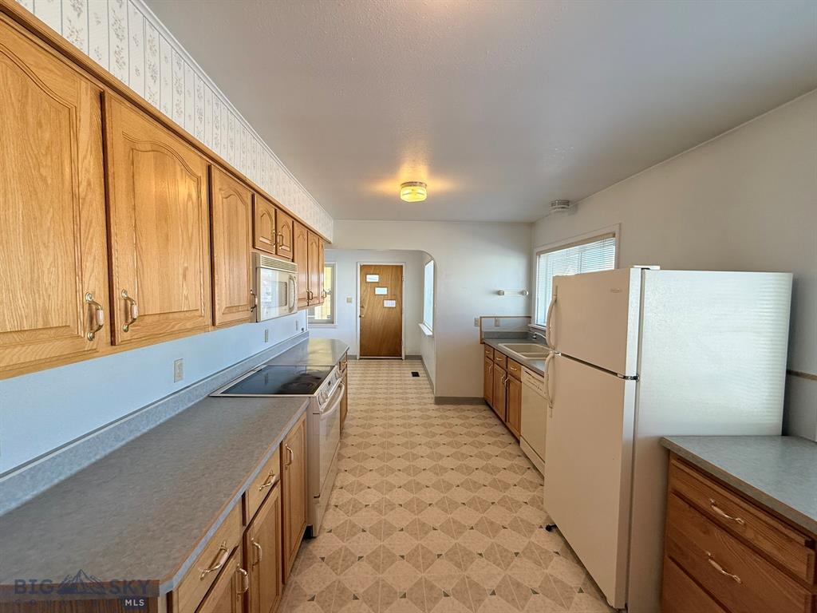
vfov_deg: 85.7
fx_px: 330
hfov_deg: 102.1
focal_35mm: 14
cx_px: 408
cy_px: 306
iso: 160
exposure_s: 1/120
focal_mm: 2.22
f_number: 2.2
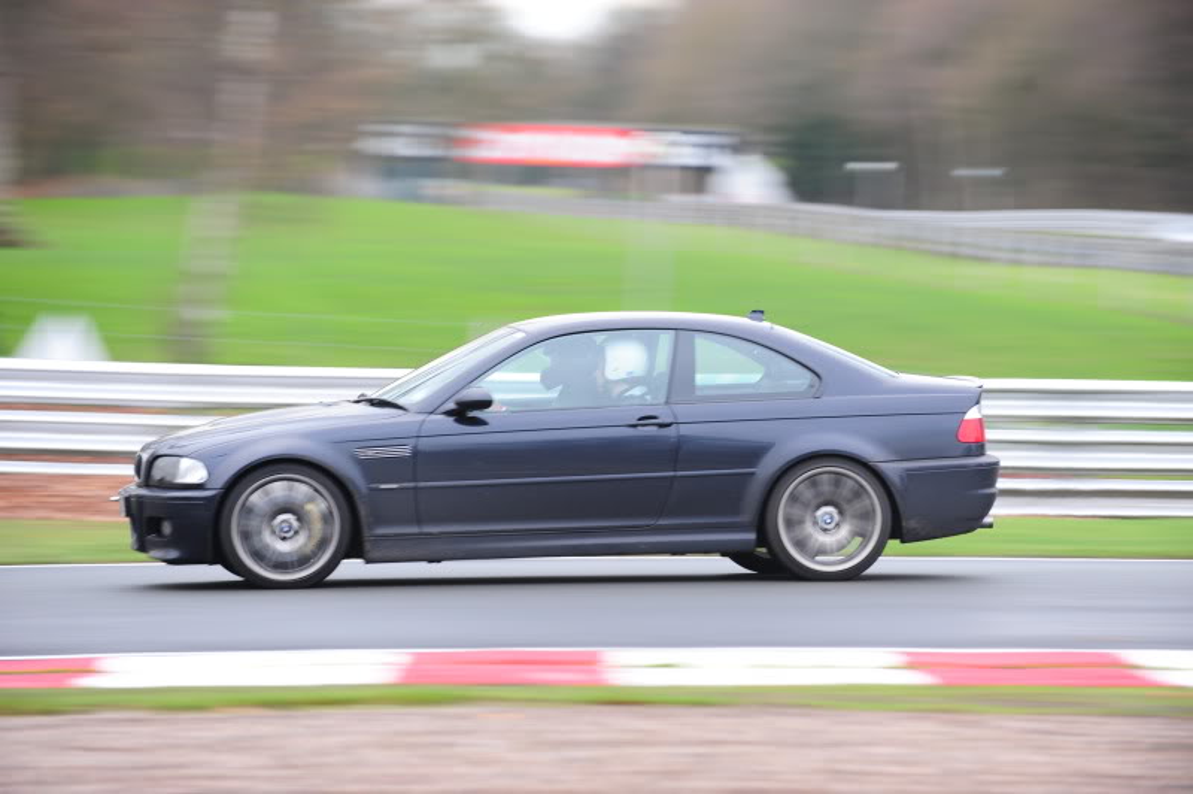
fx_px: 5132
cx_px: 596
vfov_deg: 8.8
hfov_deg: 13.3
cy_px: 397
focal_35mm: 155
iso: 500
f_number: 4.5
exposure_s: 1/80
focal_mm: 155
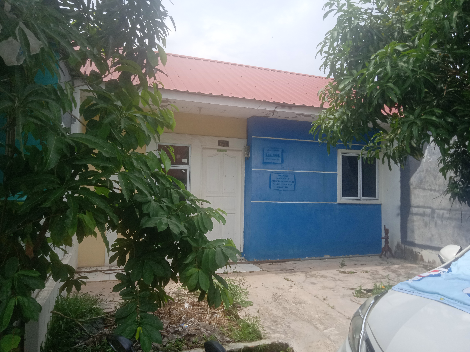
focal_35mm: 26
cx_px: 235
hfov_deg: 67.3
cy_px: 176
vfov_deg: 53.1
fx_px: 353
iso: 104
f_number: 2.2
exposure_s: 1/749
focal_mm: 3.46
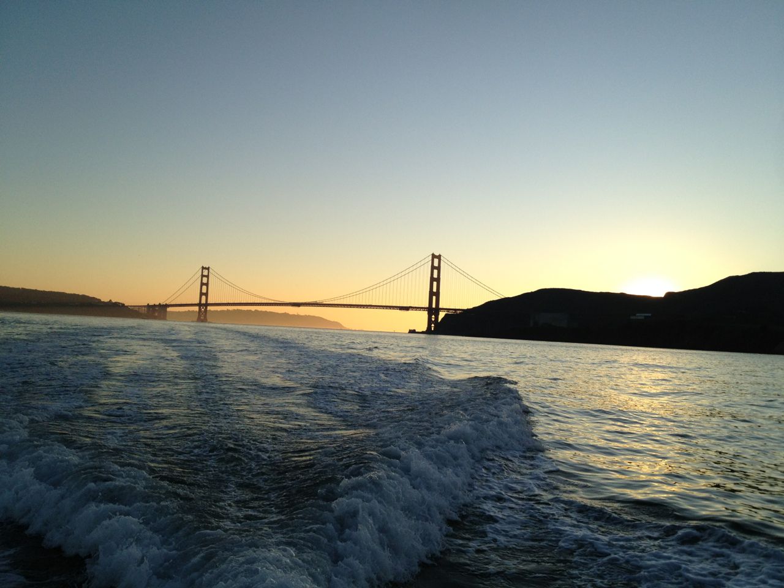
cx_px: 392
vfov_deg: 40.7
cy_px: 294
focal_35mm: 35
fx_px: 793
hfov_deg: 52.6
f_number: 2.4
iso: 64
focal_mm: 4.28
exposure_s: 1/1534
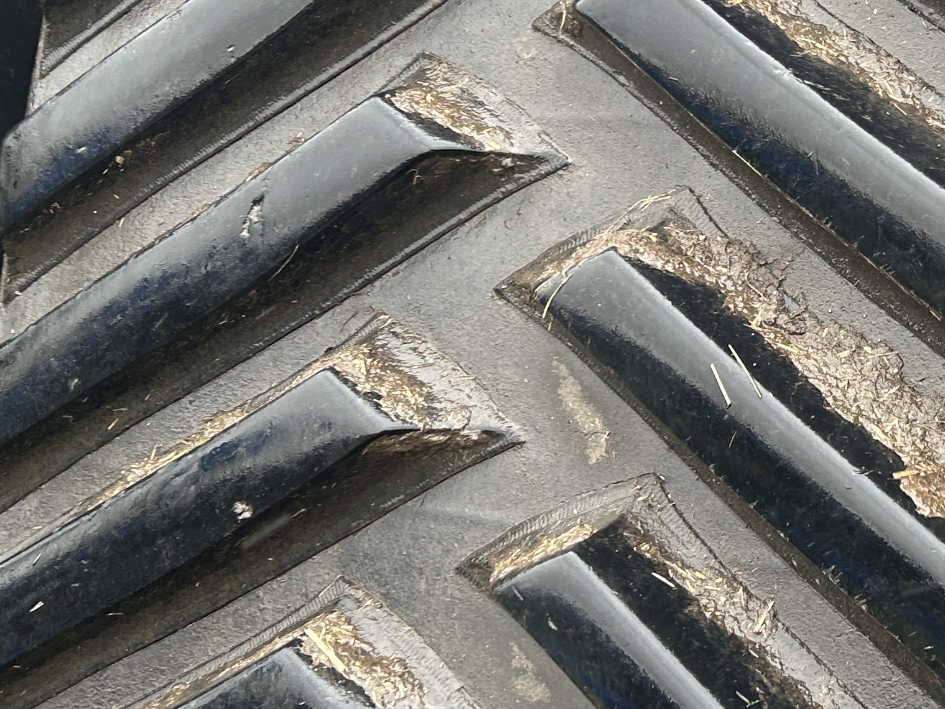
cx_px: 929
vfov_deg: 21.1
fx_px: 1884
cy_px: 177
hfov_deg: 26.7
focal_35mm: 69
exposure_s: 1/121
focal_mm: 5.7
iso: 40
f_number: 1.5
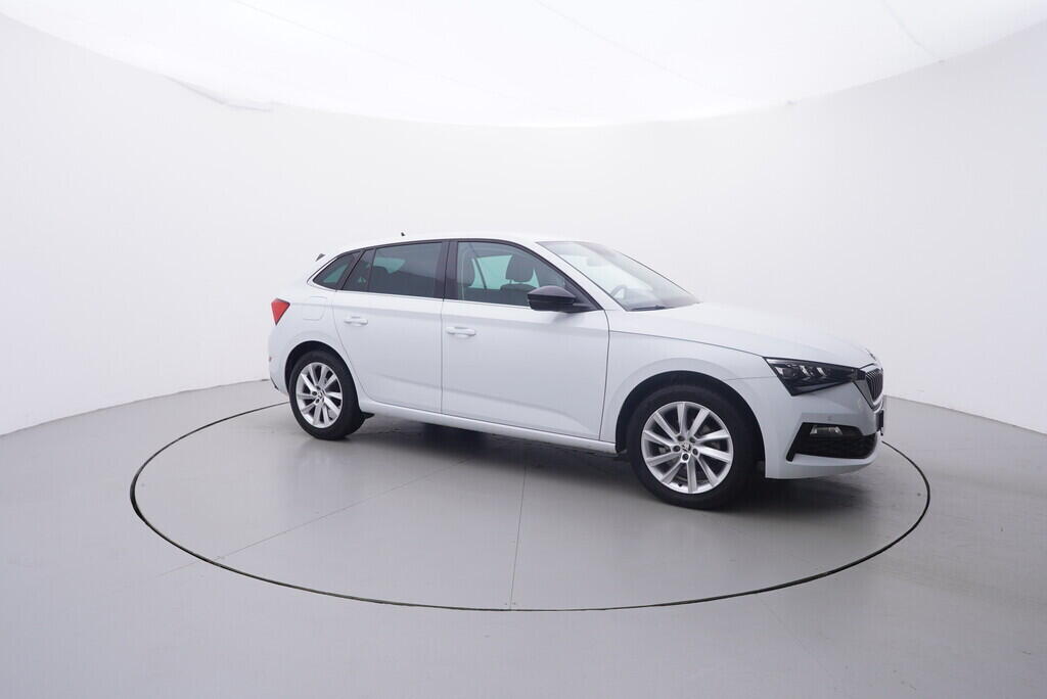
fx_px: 655
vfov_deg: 56.2
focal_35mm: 22
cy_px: 350
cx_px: 524
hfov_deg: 77.3
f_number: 5
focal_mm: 15
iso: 200
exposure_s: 1/80
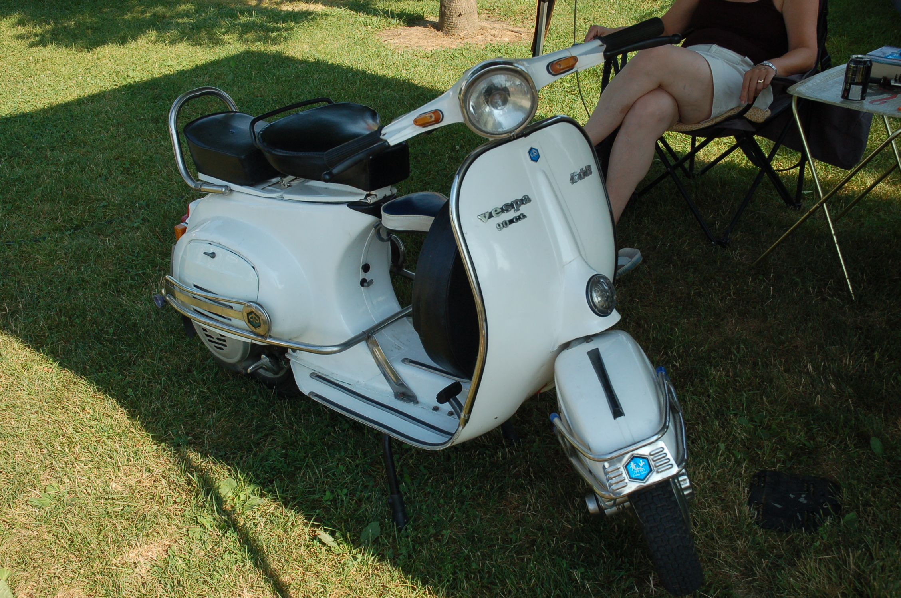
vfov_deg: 32.9
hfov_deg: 48.0
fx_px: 1012
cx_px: 450
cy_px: 299
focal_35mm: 40
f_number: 7.1
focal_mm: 27
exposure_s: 1/250
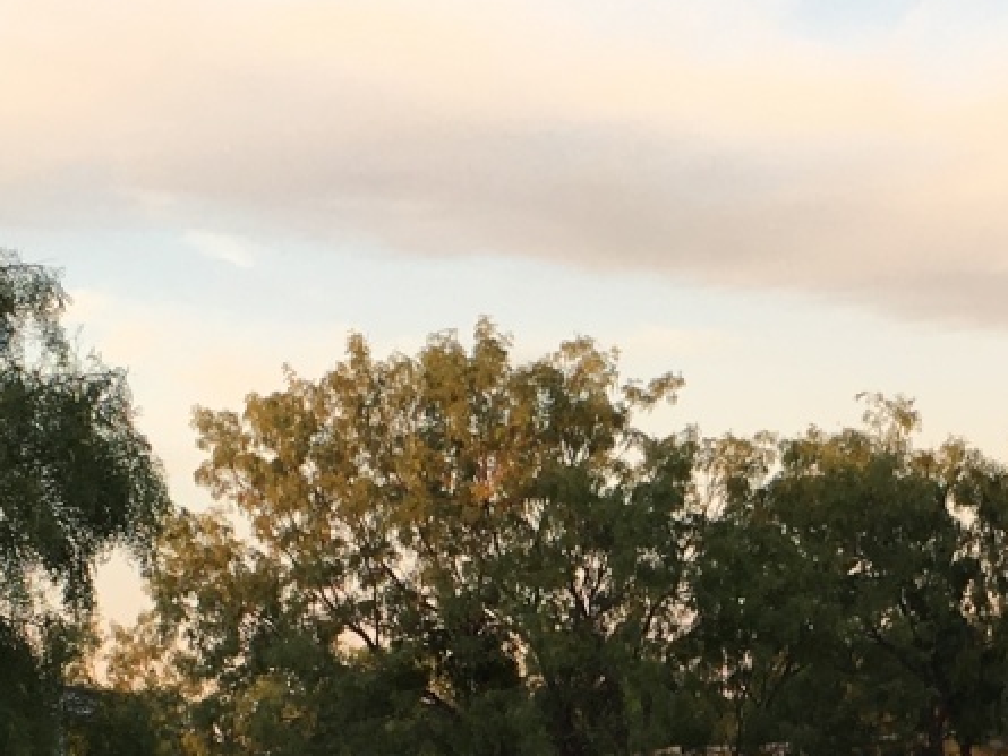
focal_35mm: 125
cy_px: 917
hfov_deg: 15.6
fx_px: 3641
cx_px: 924
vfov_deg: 11.6
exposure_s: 1/150
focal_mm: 4.15
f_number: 2.2
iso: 25
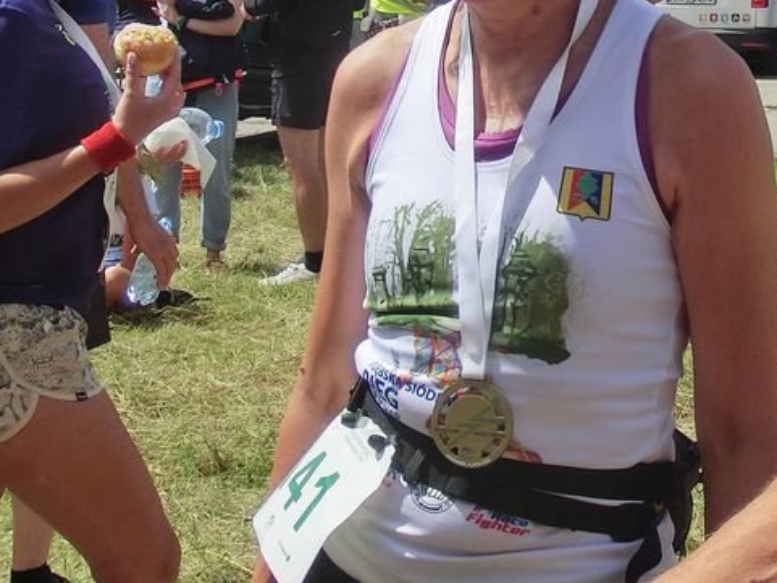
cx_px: 704
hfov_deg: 18.2
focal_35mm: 106
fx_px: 2380
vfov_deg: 13.8
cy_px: -5
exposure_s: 1/1000
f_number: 4.4
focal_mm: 9.09
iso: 100
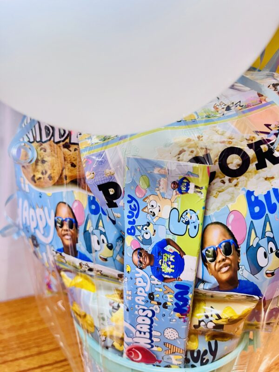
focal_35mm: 26
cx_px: 140
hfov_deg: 53.1
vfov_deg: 67.3
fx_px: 279
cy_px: 186
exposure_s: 1/60
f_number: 1.5
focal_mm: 5.7
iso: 125
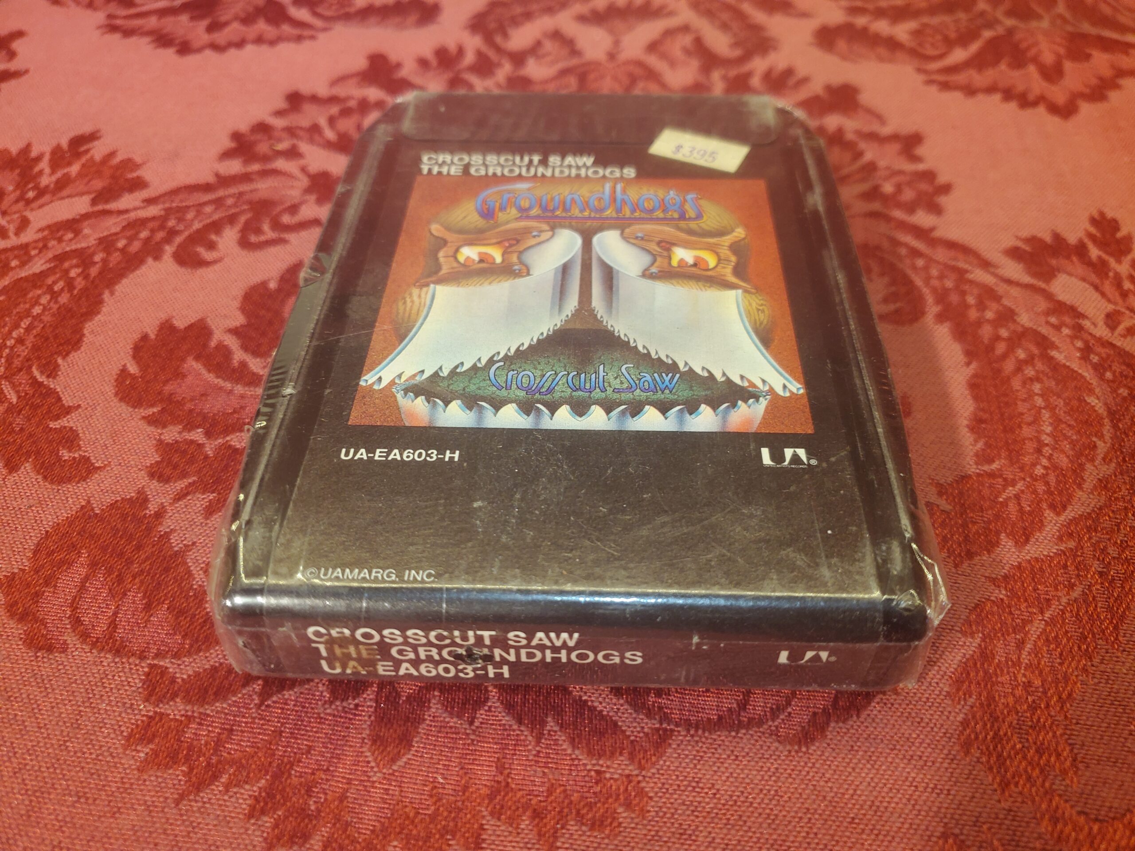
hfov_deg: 67.3
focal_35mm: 26
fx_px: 852
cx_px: 568
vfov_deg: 53.1
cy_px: 426
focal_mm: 4.3
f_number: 1.5
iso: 160
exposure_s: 1/120
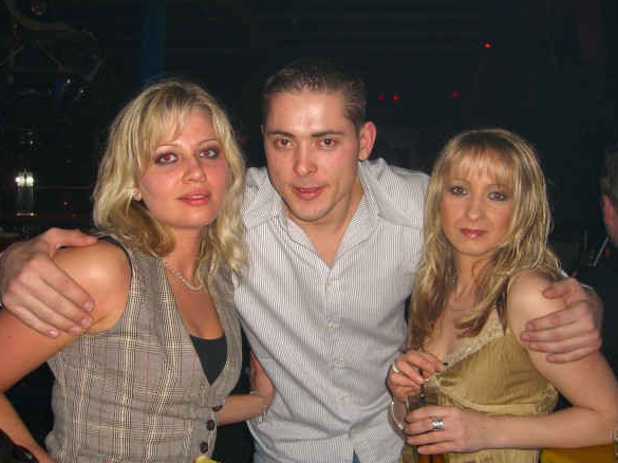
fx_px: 696
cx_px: 305
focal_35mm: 39
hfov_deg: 47.9
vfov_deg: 36.8
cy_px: 236
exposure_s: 1/60
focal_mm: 7.9
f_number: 2.8
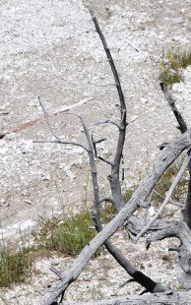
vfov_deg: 10.8
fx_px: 1598
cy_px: 284
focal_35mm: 192
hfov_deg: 6.8
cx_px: 217
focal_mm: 38
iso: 200
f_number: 10
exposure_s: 1/400
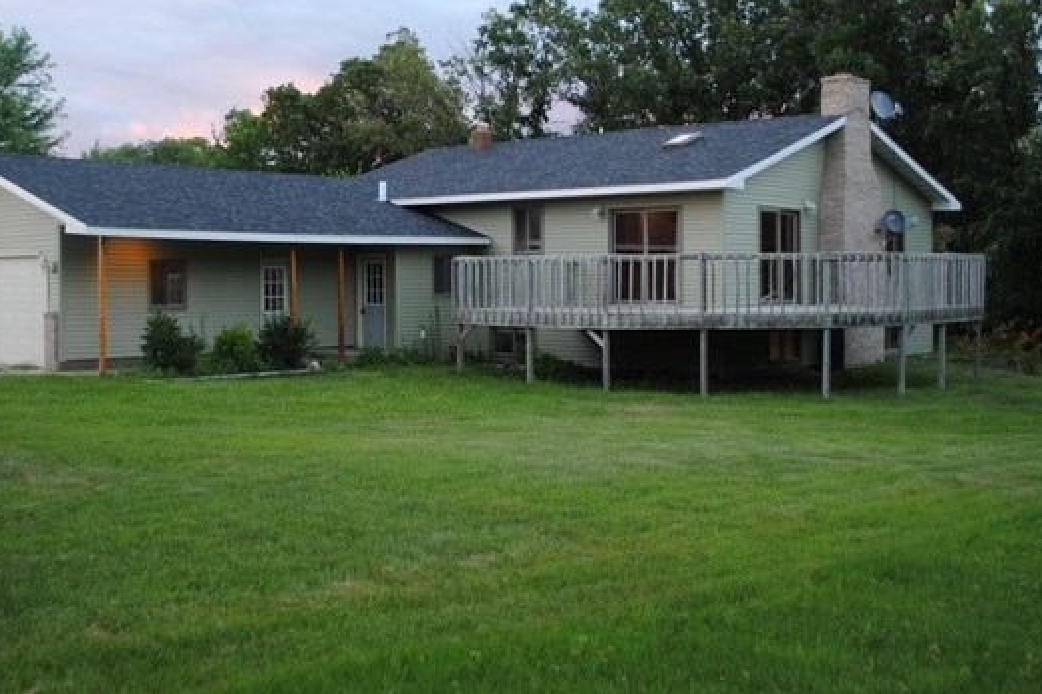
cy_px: 278
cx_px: 449
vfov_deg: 30.4
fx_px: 1273
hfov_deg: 44.4
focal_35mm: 44
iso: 250
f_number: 4
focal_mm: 24
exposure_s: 1/30
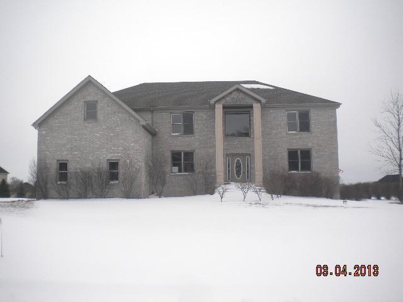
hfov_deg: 52.6
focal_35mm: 35
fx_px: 407
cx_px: 202
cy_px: 151
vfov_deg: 40.7
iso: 80
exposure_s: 1/1000
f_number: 4.6
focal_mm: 6.3
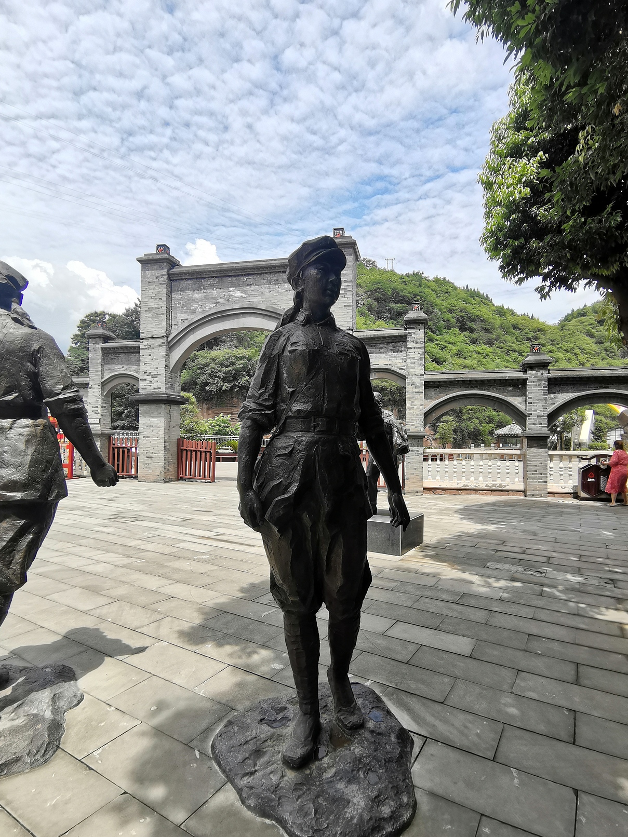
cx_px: 328
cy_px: 432
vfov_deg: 87.7
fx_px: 435
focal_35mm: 18
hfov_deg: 71.6
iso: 50
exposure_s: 1/688
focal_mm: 2.26
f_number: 2.2
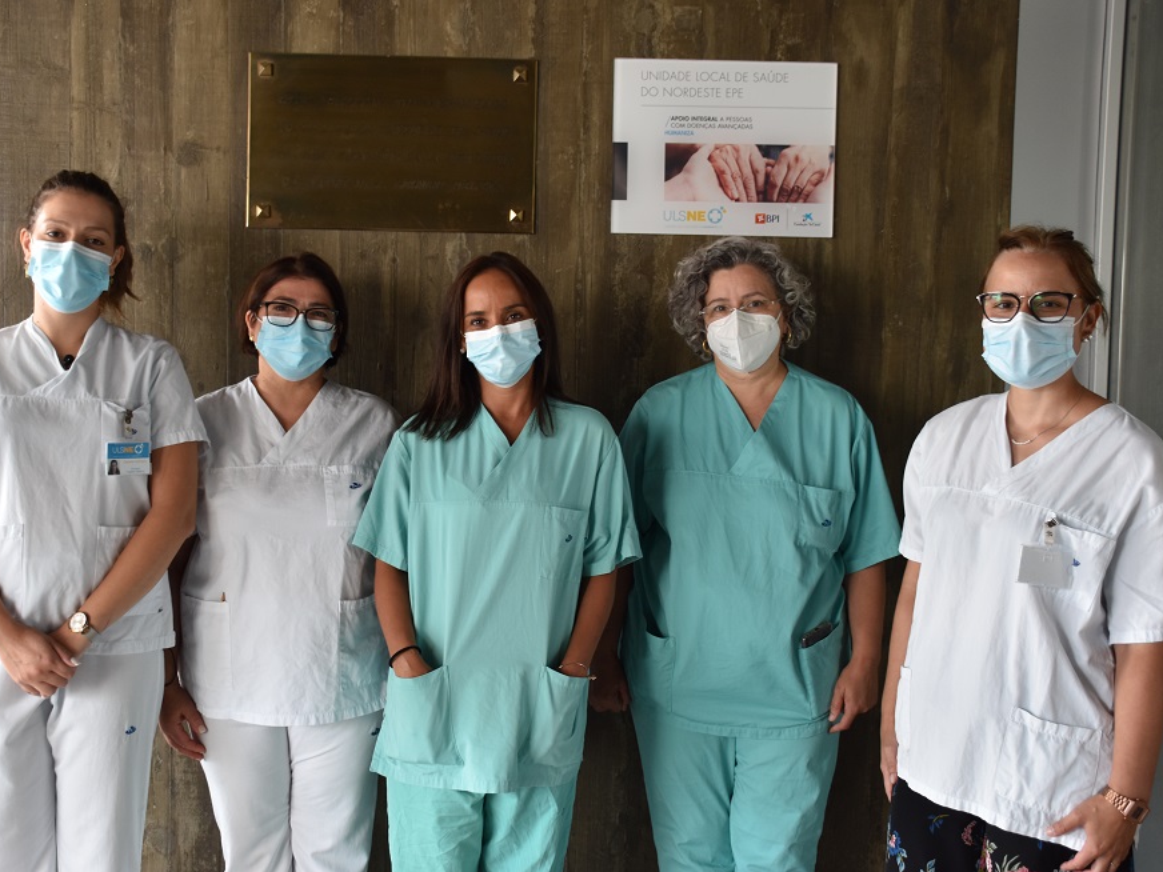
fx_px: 1445
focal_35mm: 43
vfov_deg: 33.6
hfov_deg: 43.8
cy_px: 441
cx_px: 553
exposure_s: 1/80
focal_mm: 26
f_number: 4.5
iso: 400
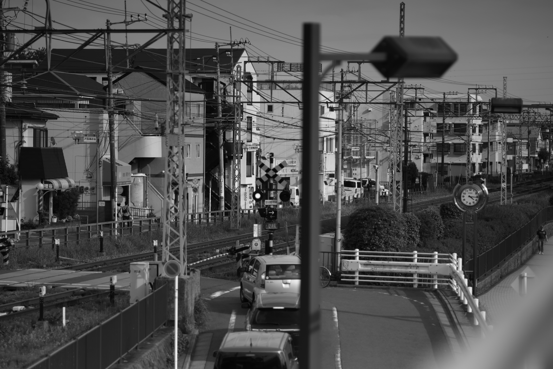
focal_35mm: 128
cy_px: 184
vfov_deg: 10.8
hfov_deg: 16.1
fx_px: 1958
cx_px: 276
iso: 100
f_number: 1.4
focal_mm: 85
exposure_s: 1/6000
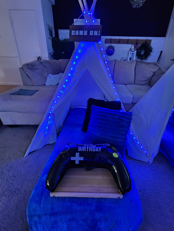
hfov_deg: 85.6
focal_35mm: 14
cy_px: 108
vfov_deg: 101.9
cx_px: 91
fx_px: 94
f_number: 2.2
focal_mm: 2.2
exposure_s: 1/24
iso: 800
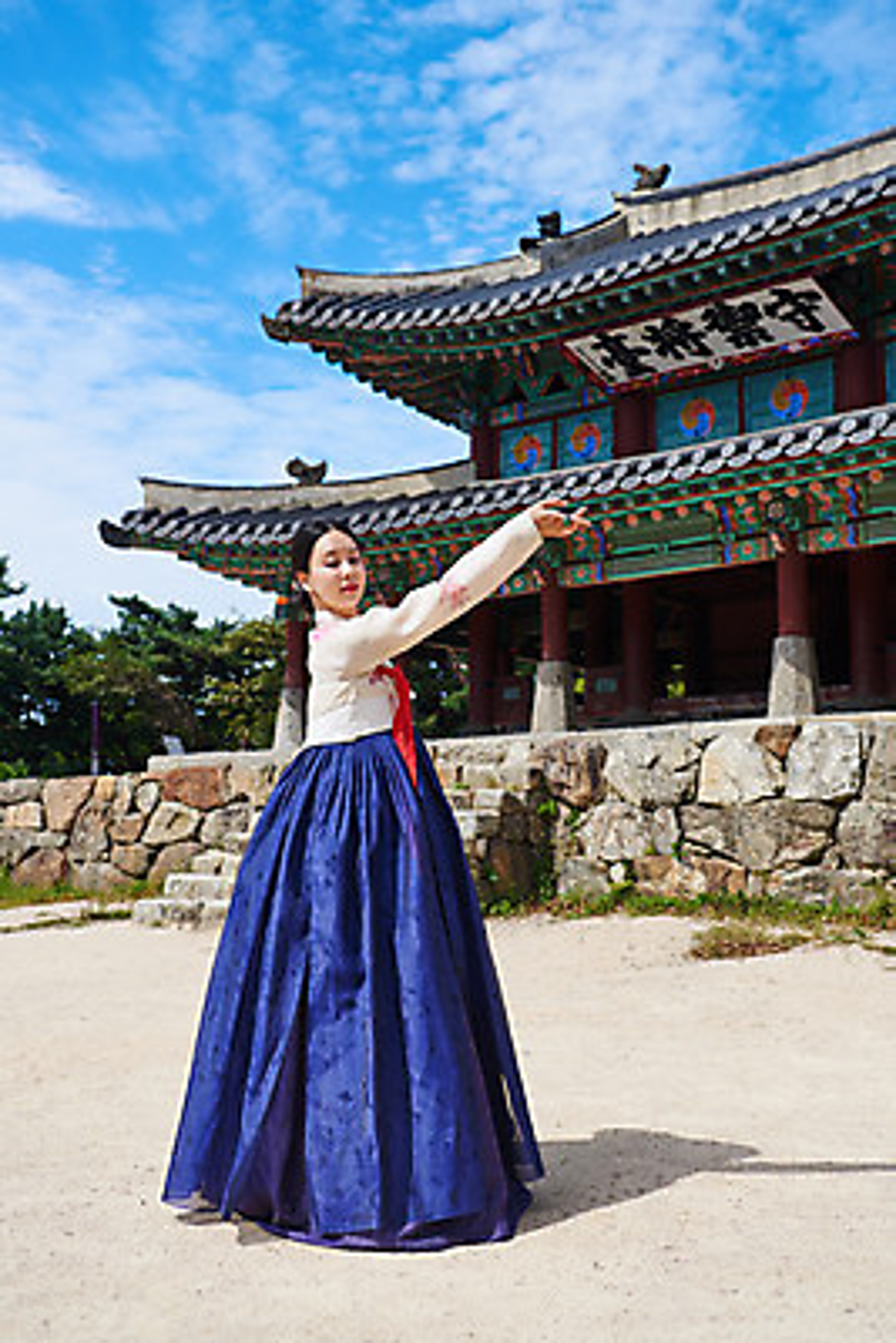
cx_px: 448
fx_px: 1492
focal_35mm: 40
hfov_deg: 33.4
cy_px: 672
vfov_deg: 48.4
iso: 100
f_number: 4.5
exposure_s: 1/1000
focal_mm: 40
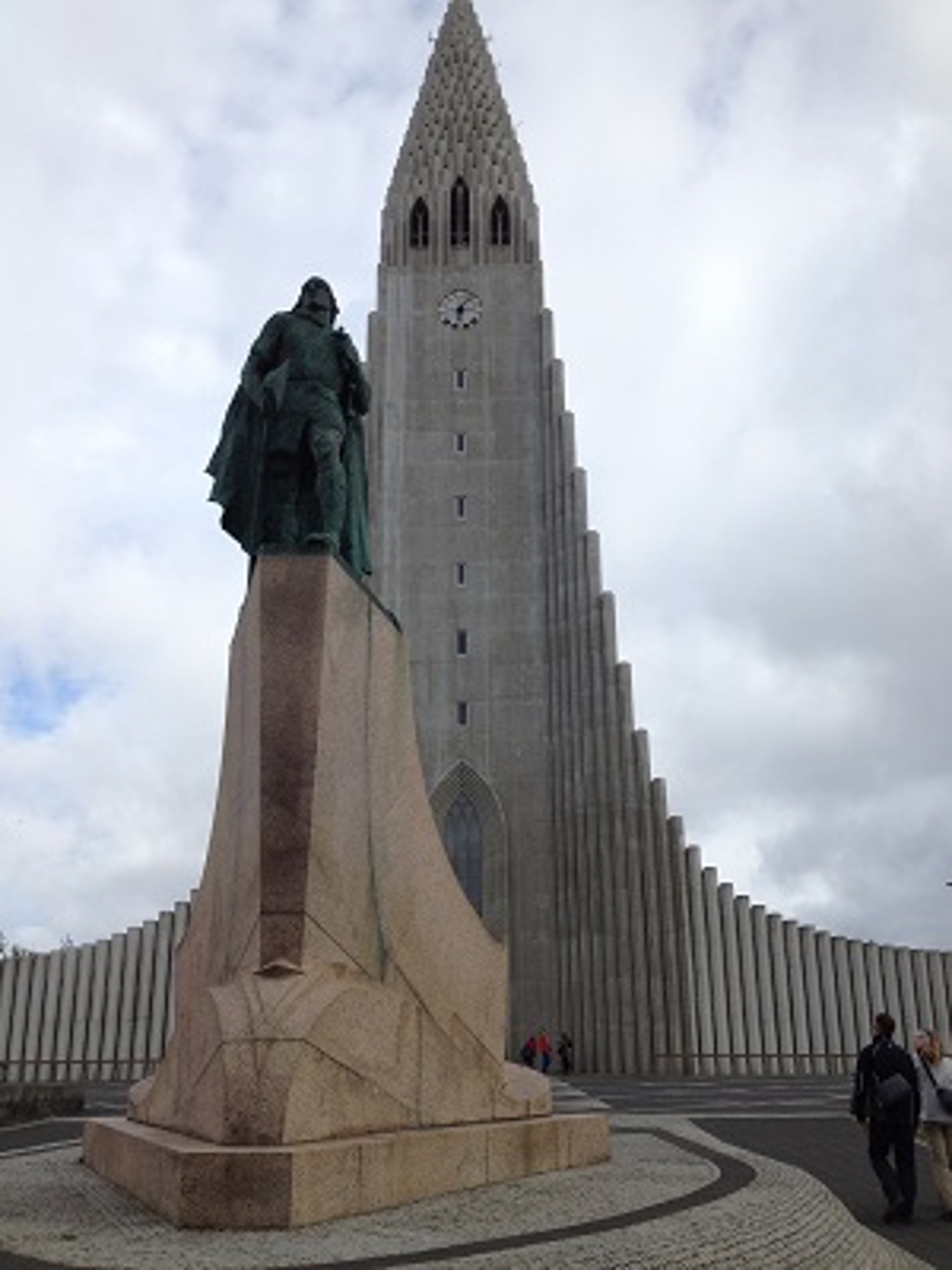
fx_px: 1283
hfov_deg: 40.7
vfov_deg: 52.6
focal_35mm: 35
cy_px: 635
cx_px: 476
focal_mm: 4.28
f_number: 2.4
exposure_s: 1/1672
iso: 50
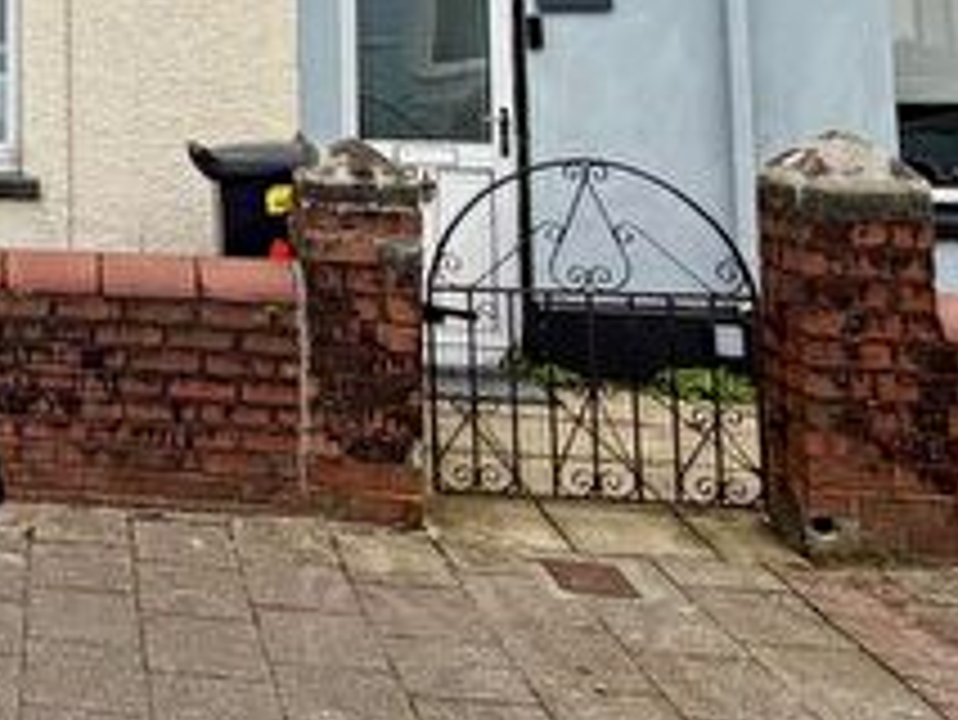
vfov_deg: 28.4
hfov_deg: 34.8
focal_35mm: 46
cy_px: -92
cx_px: -121
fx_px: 1274
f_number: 2.2
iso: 40
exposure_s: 1/535
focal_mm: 2.22
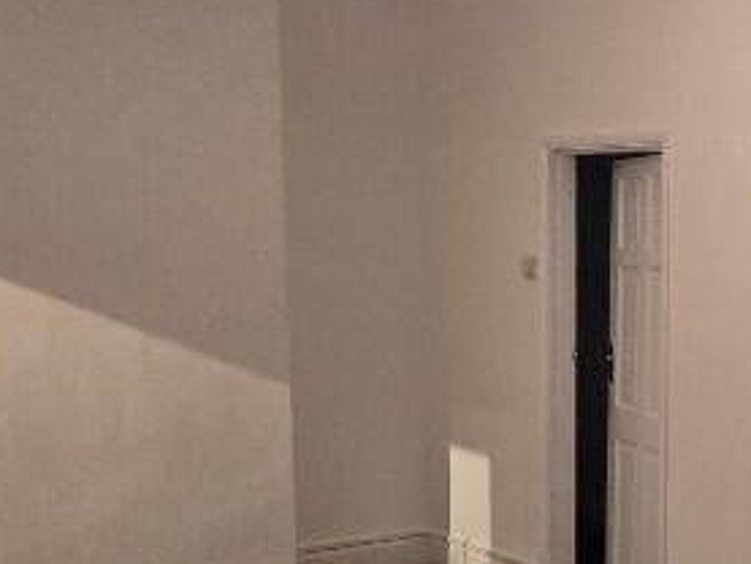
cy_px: 461
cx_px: 876
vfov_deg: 29.5
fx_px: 1042
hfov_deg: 33.2
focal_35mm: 48
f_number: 2.2
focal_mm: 2.2
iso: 1600
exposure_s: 1/50
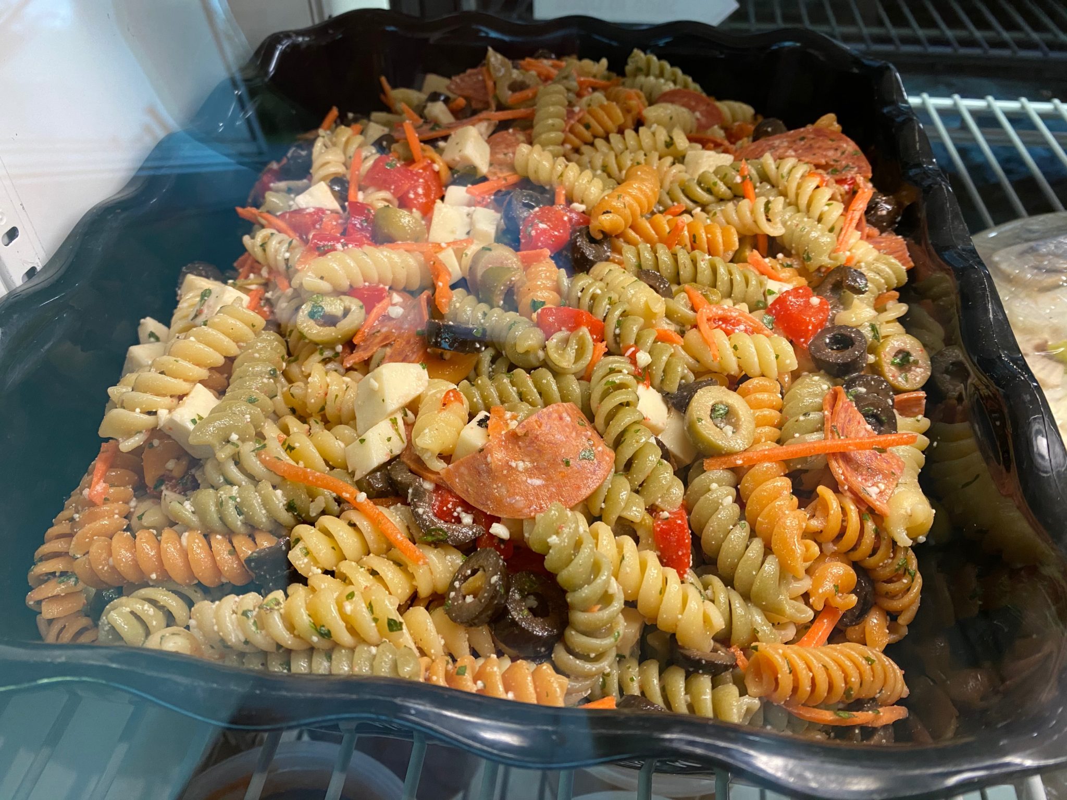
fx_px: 801
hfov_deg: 67.3
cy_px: 400
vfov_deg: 53.1
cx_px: 534
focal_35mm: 26
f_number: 1.8
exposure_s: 1/60
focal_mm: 4.25
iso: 160
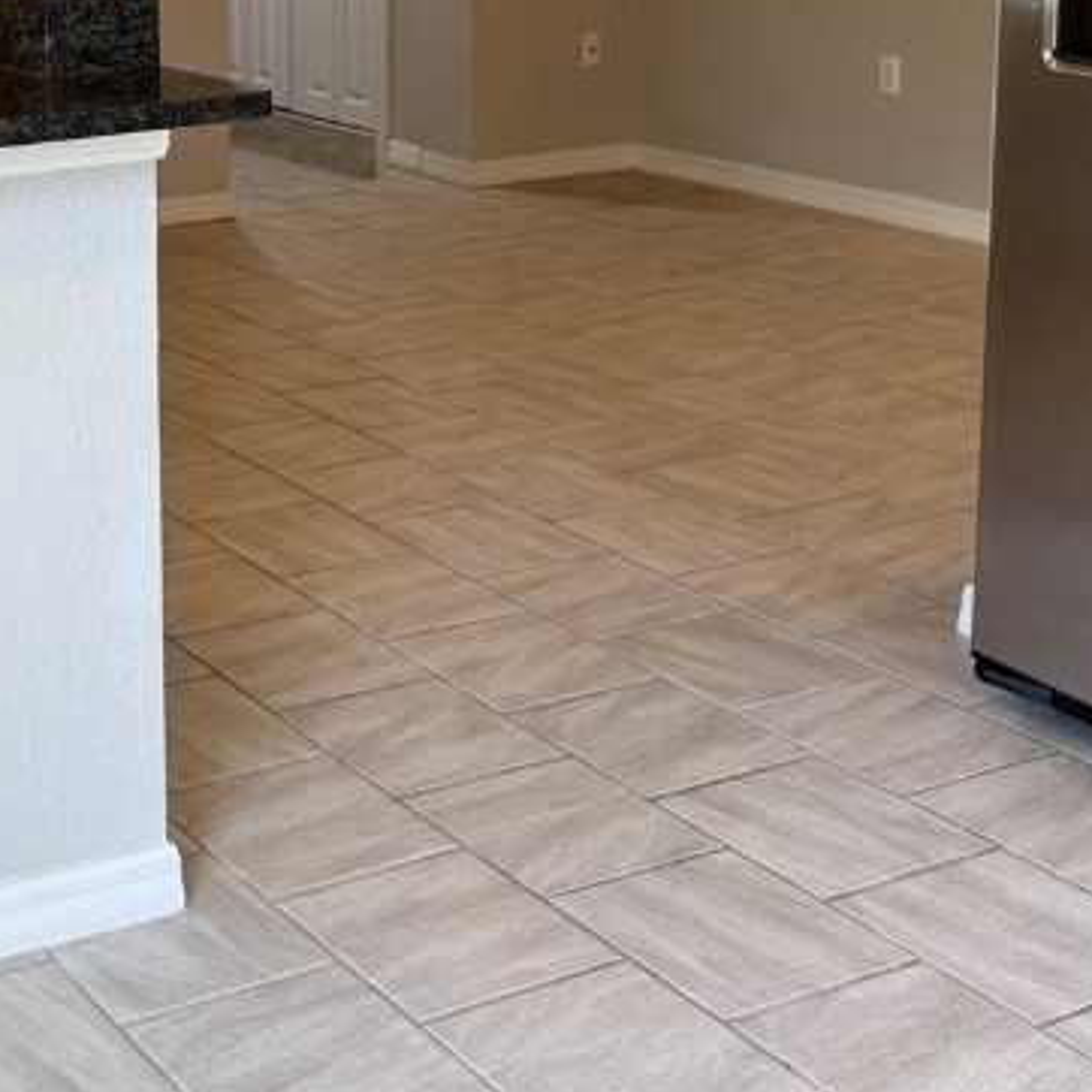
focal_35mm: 60
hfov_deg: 26.3
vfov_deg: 27.4
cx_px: -127
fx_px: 2141
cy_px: 63
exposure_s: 1/120
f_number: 1.78
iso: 160
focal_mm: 6.76
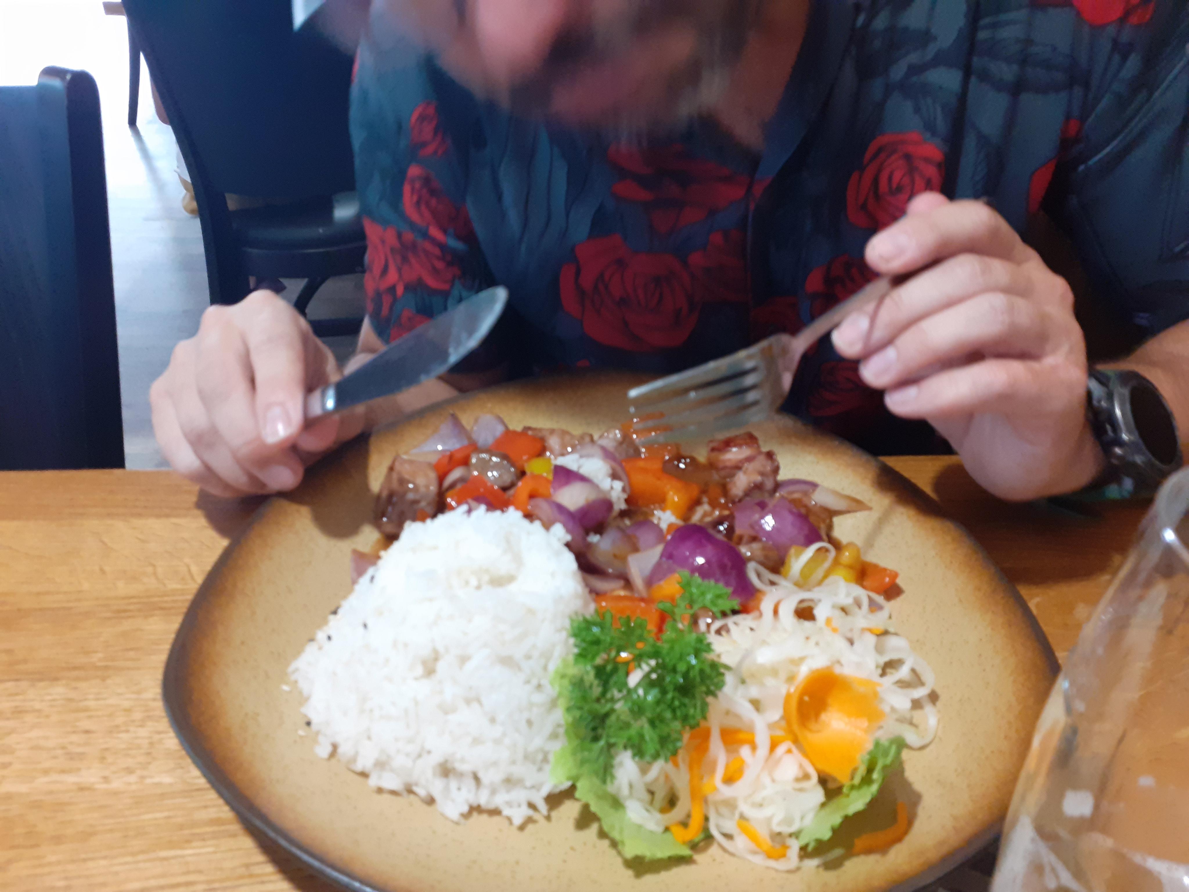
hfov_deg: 65.3
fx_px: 927
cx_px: 594
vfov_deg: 51.4
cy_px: 446
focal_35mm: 27
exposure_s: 1/25
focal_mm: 3.6
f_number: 1.9
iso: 200
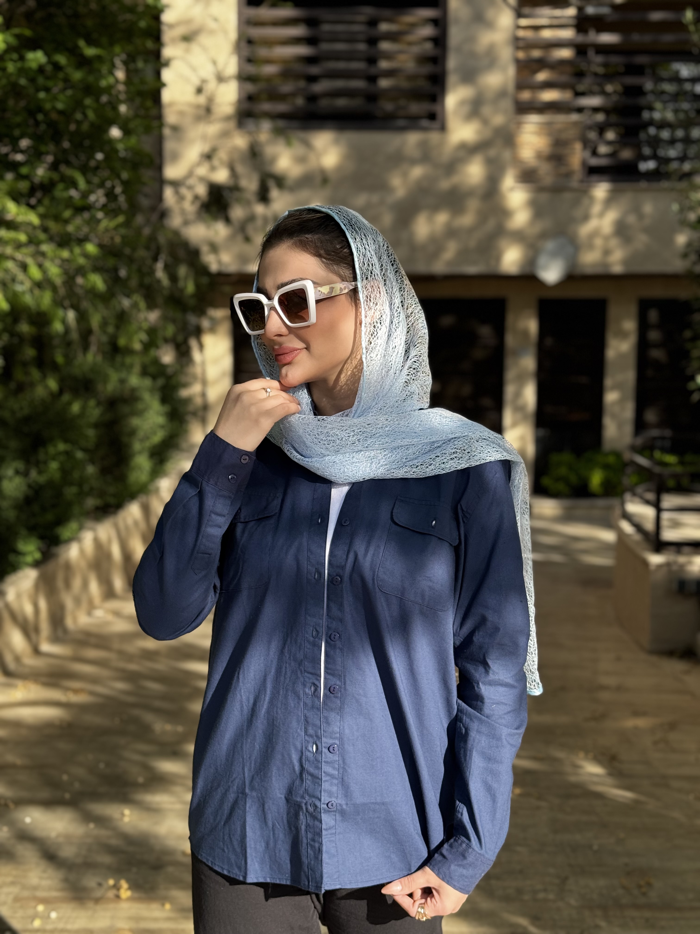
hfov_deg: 30.3
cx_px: 350
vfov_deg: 39.7
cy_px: 467
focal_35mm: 48
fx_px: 1294
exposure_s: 1/1637
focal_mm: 6.76
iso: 64
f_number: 1.78
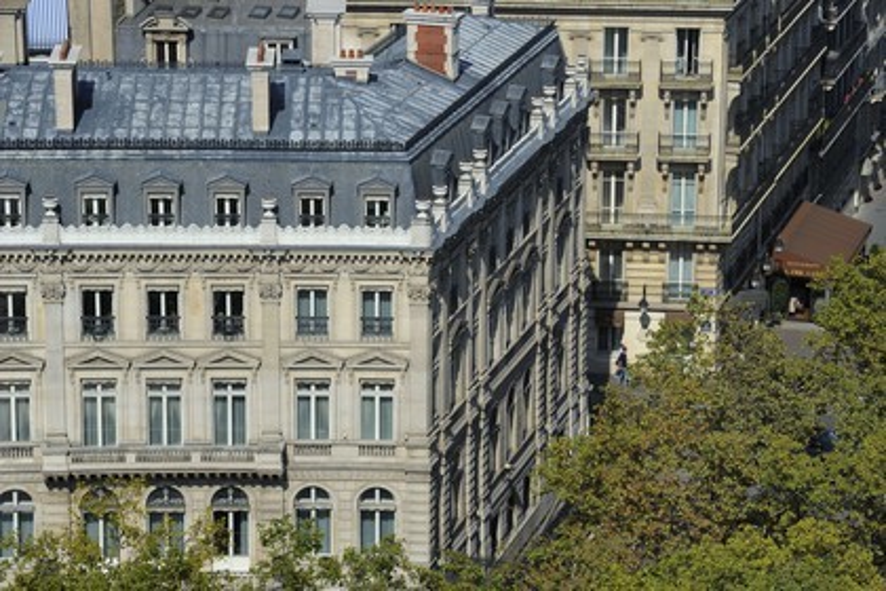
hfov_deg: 14.2
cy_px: 296
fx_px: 3568
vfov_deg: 9.5
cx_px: 443
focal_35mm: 145
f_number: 13
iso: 200
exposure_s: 1/250
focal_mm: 145
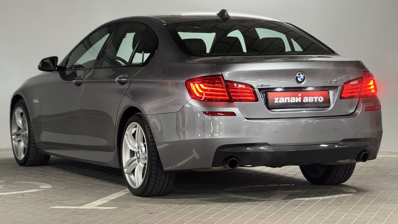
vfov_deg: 9.3
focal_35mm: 131
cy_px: 95
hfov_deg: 16.4
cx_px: 199
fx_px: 1382
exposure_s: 1/50
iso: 320
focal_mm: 15.66
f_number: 2.8
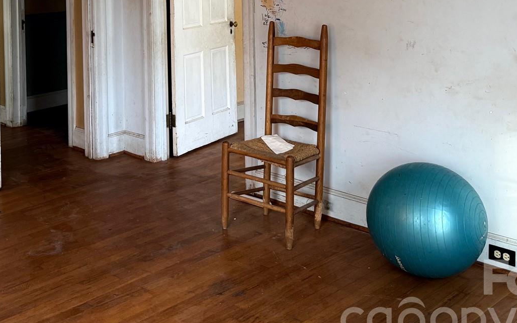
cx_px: 127
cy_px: -30
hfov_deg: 38.5
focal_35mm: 51
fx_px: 718
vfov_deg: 23.8
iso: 200
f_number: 1.78
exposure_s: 1/72
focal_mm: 6.76
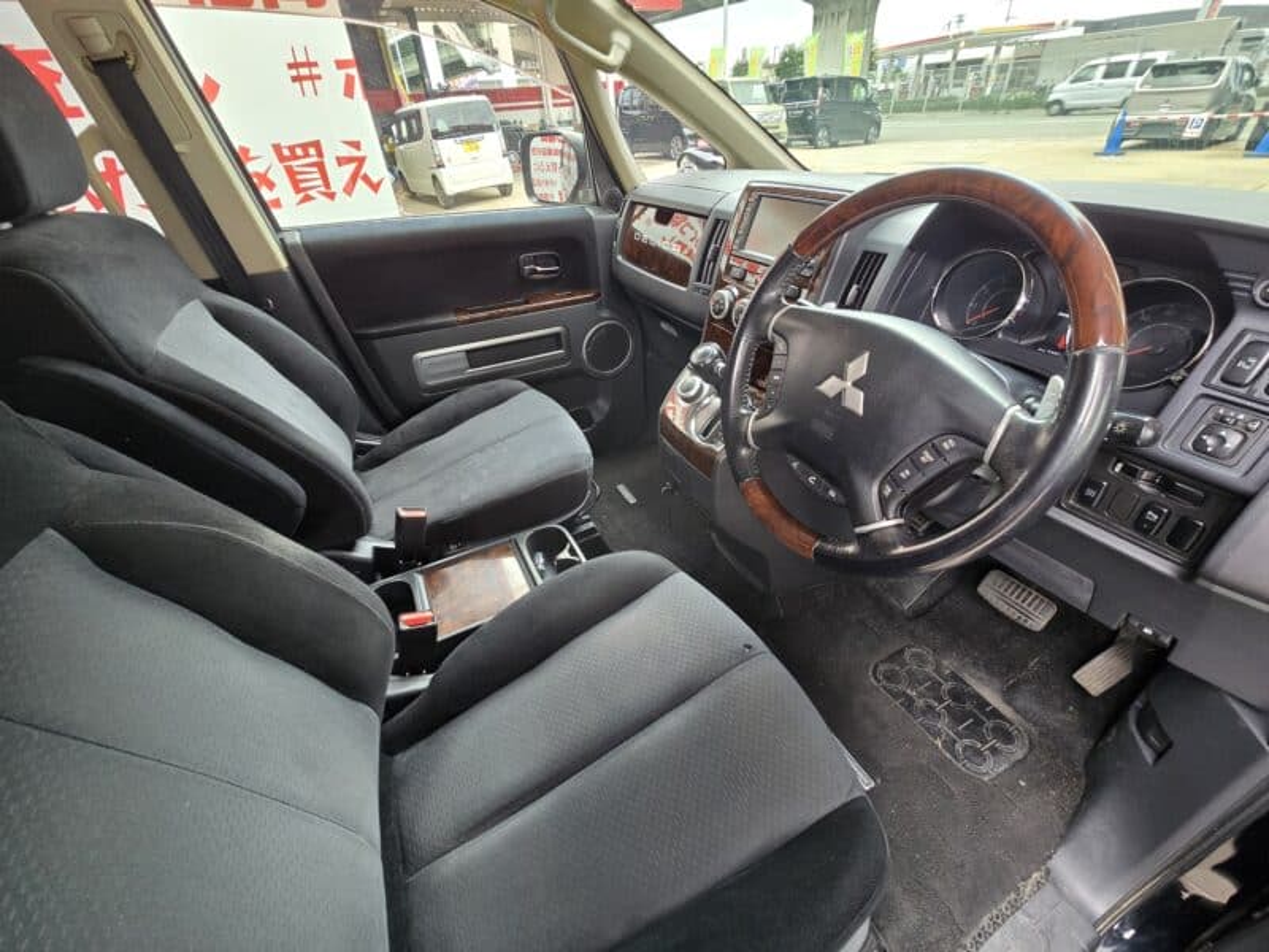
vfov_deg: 89.9
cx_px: 634
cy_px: 476
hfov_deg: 106.2
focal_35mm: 13
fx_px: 477
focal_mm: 2.2
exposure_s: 1/50
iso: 200
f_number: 2.2
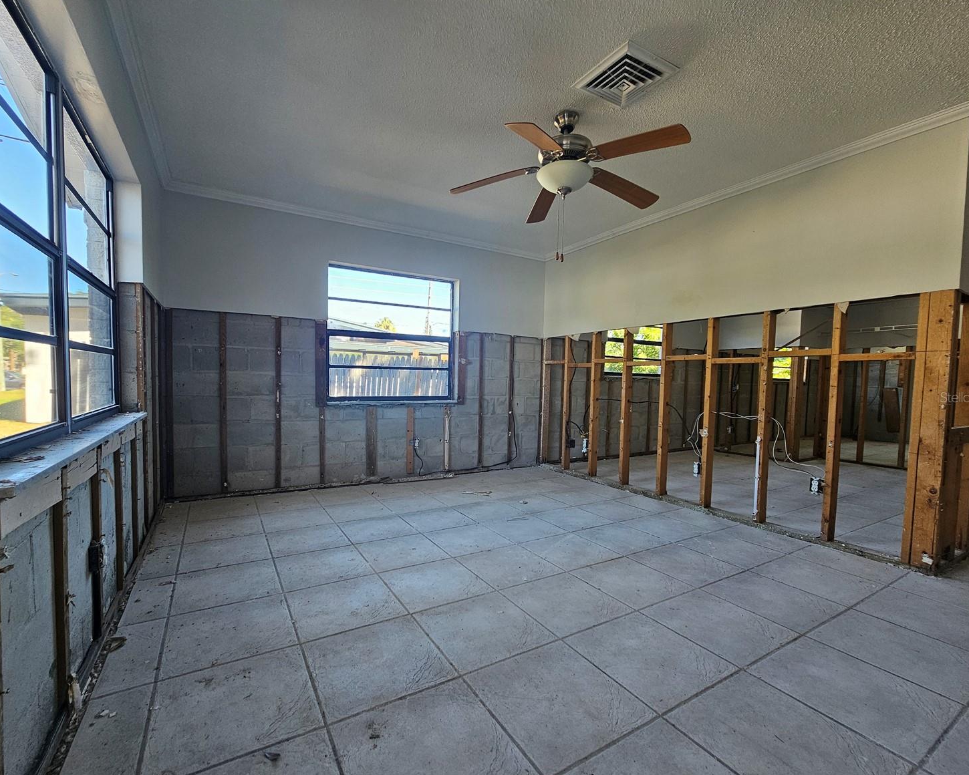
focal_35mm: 14
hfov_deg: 100.7
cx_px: 468
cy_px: 397
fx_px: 402
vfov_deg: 88.0
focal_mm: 2.2
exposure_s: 1/60
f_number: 2.2
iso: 64
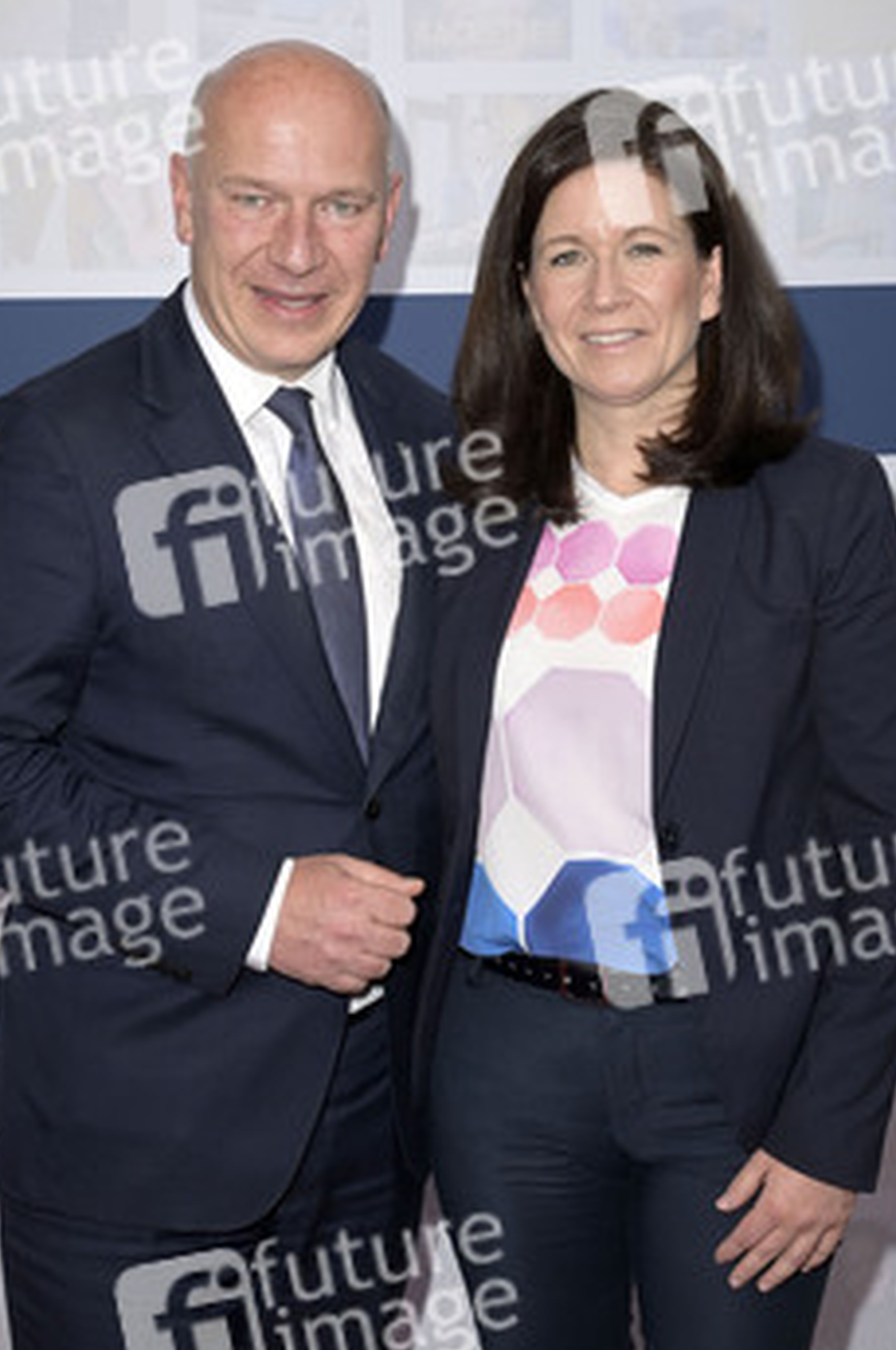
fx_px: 2172
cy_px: 720
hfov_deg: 23.3
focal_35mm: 58
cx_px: 430
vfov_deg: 34.5
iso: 400
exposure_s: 1/250
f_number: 7.1
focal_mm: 50
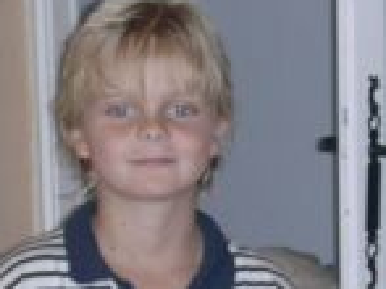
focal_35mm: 242
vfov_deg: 6.1
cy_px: 278
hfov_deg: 8.2
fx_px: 2696
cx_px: 370
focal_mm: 13.7
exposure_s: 1/64
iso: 112
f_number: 4.2
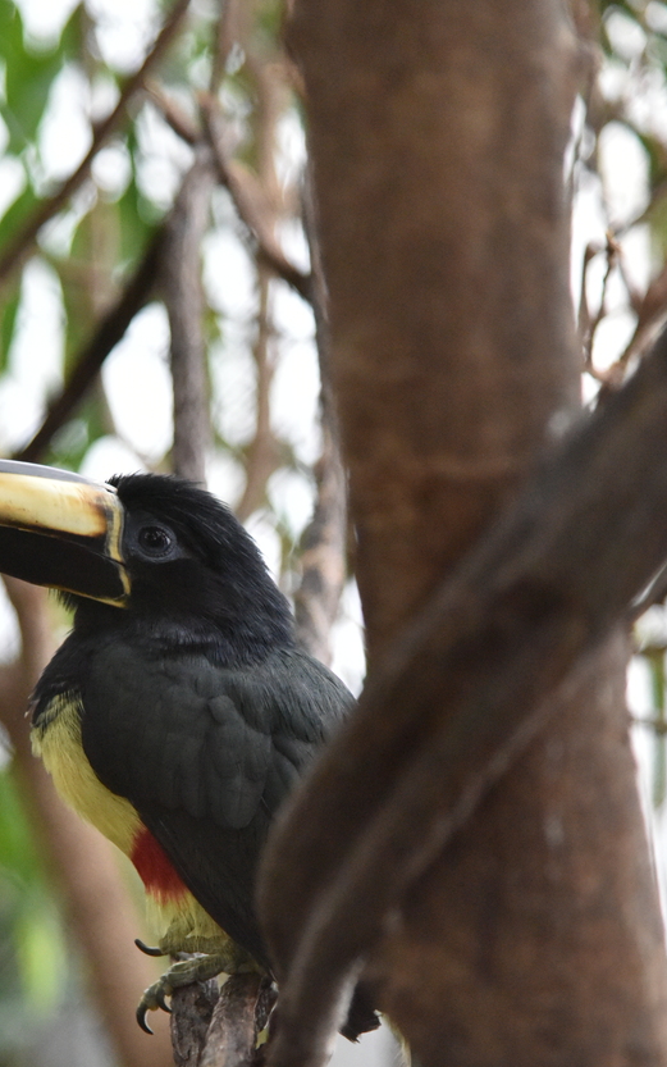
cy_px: 726
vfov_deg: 11.1
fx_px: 5465
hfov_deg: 7.0
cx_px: 168
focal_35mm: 188
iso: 8000
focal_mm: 120
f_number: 4
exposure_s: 1/250
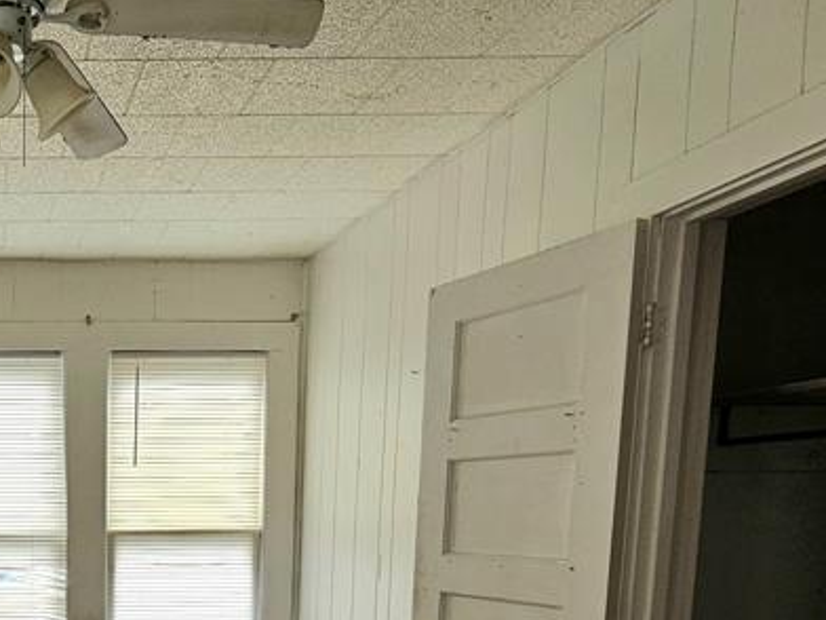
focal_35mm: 34
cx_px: -34
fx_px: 811
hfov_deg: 44.3
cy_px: 605
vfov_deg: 37.7
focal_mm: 2.2
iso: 50
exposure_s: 1/147
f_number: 2.2
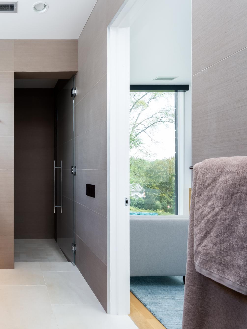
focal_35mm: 22
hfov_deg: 51.6
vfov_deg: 76.4
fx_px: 209
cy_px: 163
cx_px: 12
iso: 800
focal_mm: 15
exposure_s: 1/50
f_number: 14
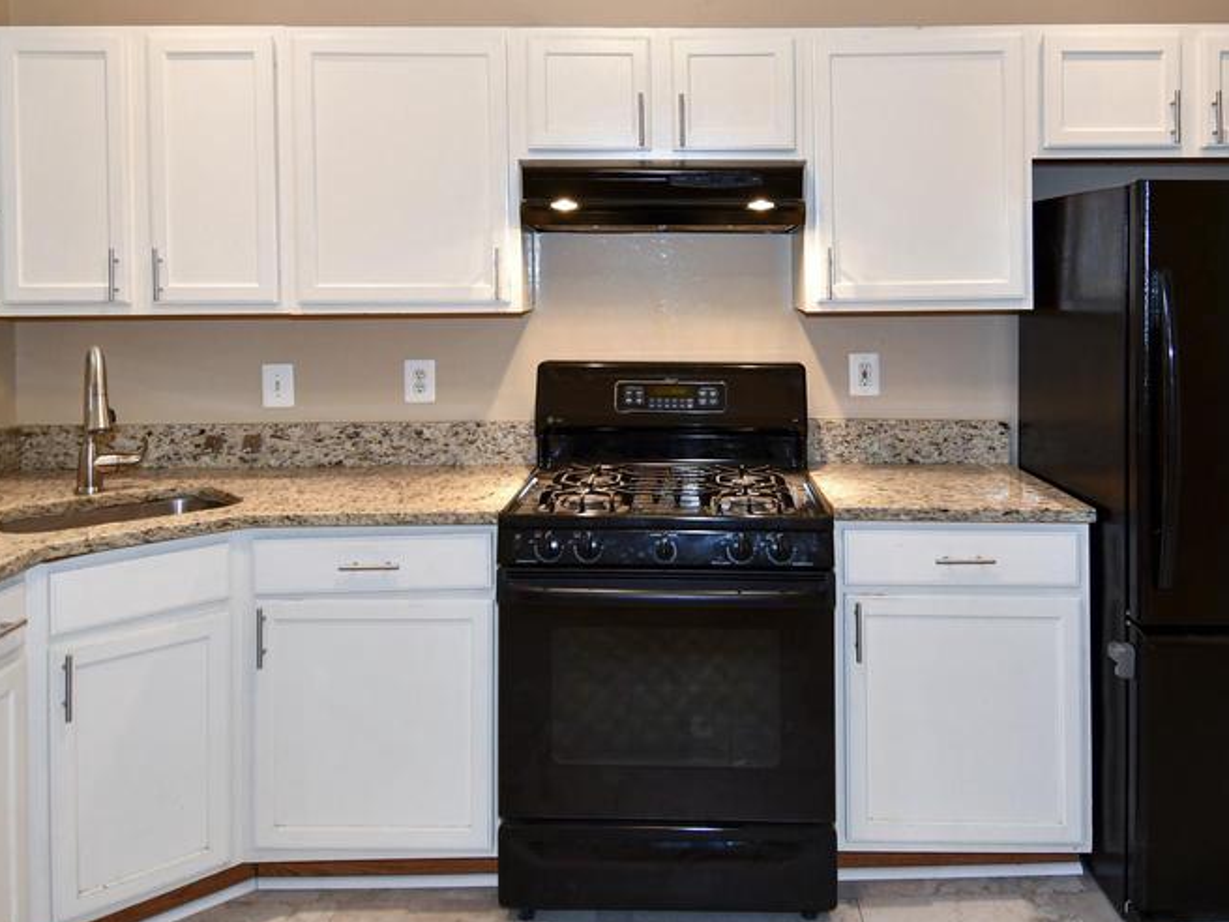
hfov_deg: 65.3
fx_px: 959
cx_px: 648
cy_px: 325
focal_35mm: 27
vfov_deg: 50.6
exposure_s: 1/60
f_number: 4
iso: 560
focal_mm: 12
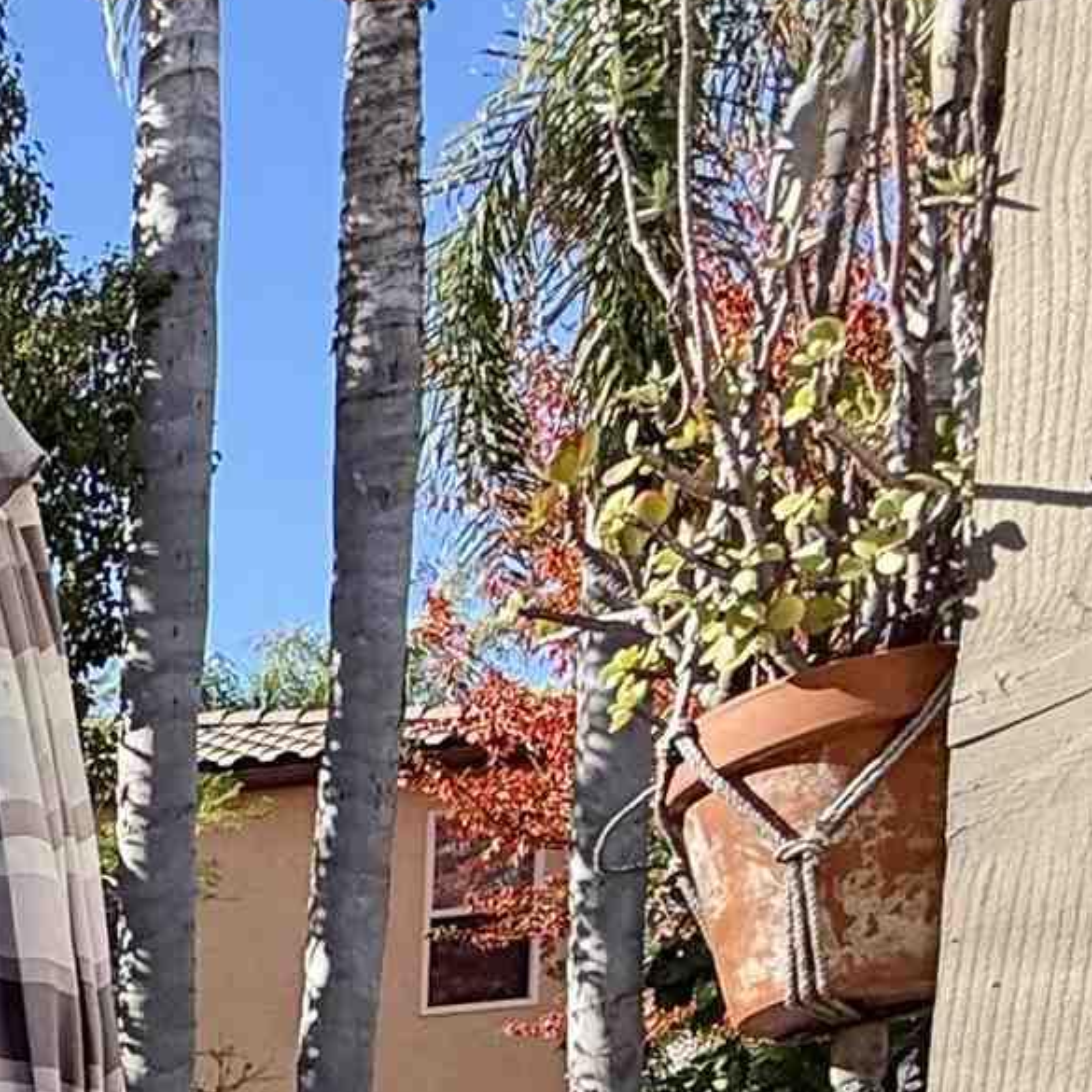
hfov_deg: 20.6
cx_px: -737
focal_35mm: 65
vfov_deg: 20.0
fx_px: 2320
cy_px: 1913
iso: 64
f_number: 2.2
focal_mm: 2.22
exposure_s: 1/413
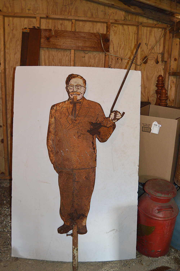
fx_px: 225
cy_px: 136
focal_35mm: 30
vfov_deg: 62.0
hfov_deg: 43.5
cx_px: 90
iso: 560
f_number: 3.5
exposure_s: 1/60
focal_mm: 20
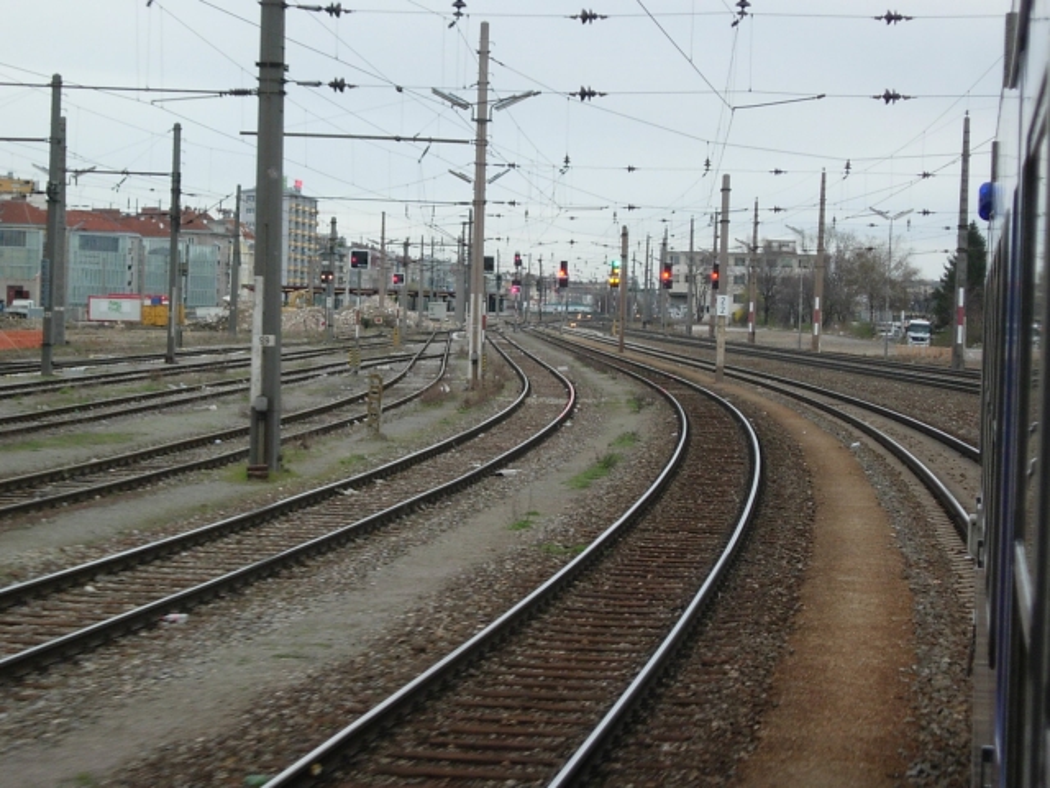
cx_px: 525
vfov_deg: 13.1
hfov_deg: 17.4
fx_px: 3428
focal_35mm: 113
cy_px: 394
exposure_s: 1/64
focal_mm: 23.4
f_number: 4.9
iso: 125
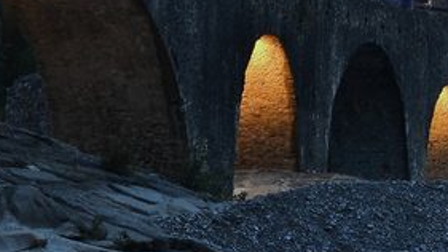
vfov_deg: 7.2
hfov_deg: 12.6
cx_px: 456
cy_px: -3
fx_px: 1996
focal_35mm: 168
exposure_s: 15
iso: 100
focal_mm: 50
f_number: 10
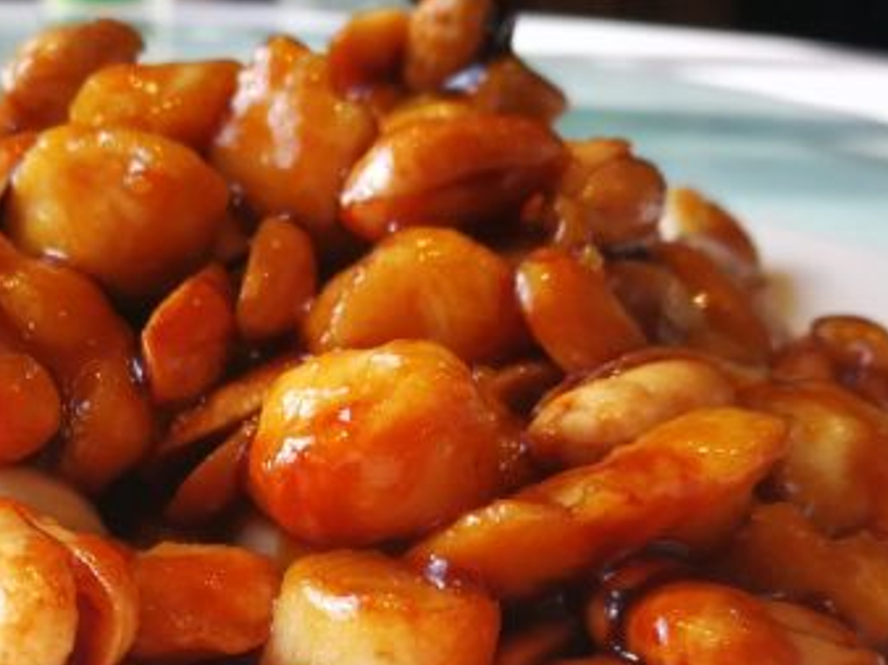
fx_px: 1436
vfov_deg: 25.6
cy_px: 543
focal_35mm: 56
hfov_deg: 34.1
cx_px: 305
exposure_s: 1/50
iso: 125
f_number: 2.2
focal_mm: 3.95
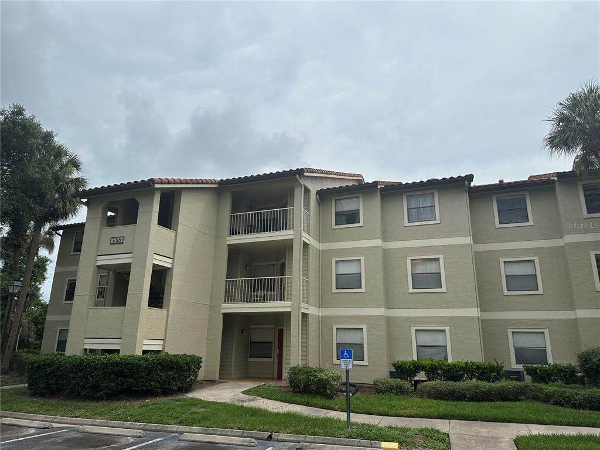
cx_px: 300
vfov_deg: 56.8
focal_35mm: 24
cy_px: 225
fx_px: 416
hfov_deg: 71.6
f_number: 1.78
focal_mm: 6.86
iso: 80
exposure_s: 1/8197
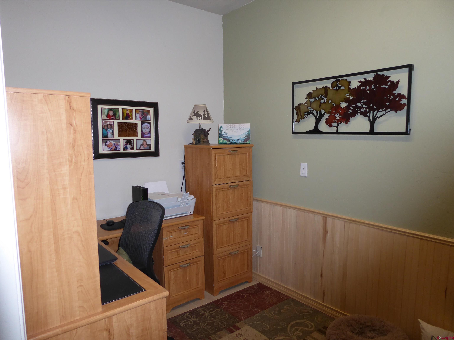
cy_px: 170
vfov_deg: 56.8
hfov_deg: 71.6
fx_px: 315
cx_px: 227
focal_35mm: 24
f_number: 3.3
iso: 160
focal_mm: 4.3
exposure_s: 1/60
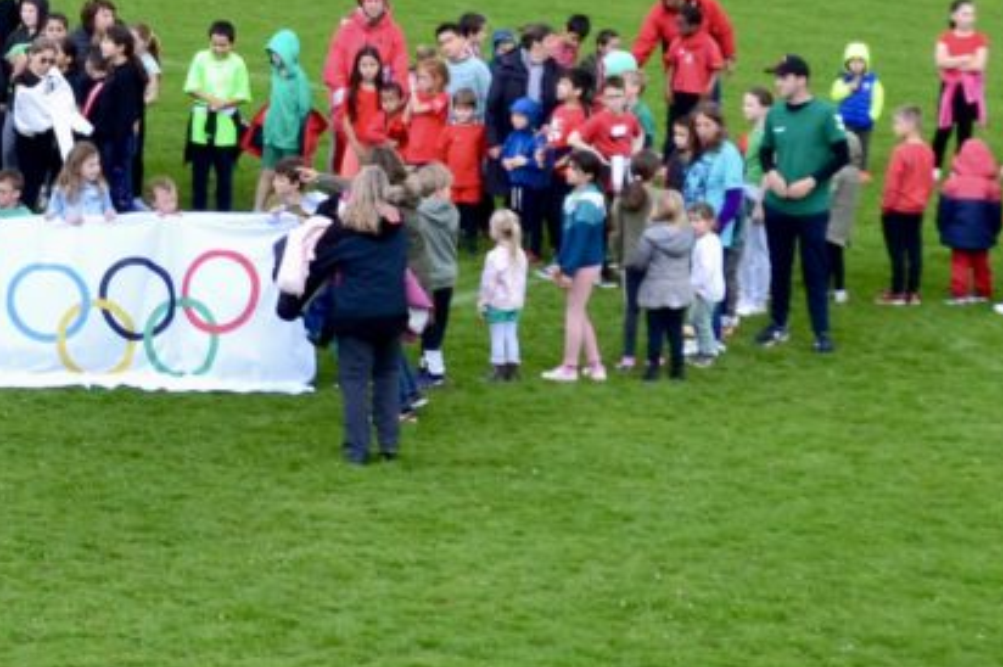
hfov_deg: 11.8
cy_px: -96
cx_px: -314
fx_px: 4705
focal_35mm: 169
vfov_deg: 8.0
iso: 400
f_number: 8
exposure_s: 1/80
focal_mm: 40
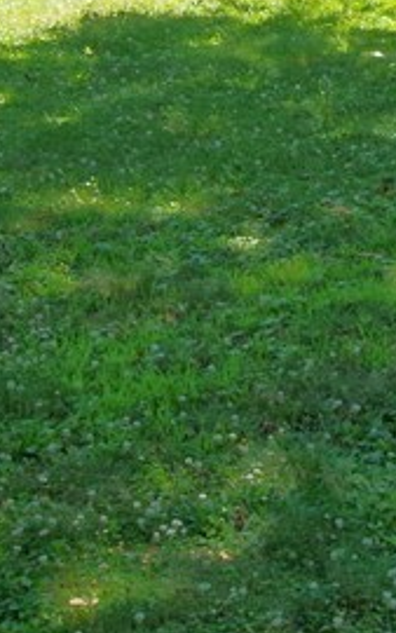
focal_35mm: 123
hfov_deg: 10.5
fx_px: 2122
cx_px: 474
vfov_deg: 16.2
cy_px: -149
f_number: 11
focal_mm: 20
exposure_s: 1/80
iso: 400
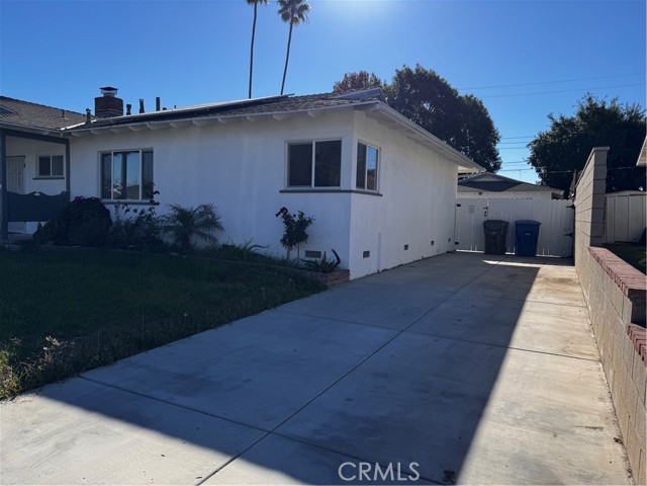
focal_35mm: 24
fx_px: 449
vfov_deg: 56.8
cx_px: 324
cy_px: 243
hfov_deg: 71.6
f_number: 1.78
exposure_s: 1/4310
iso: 80
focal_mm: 6.76
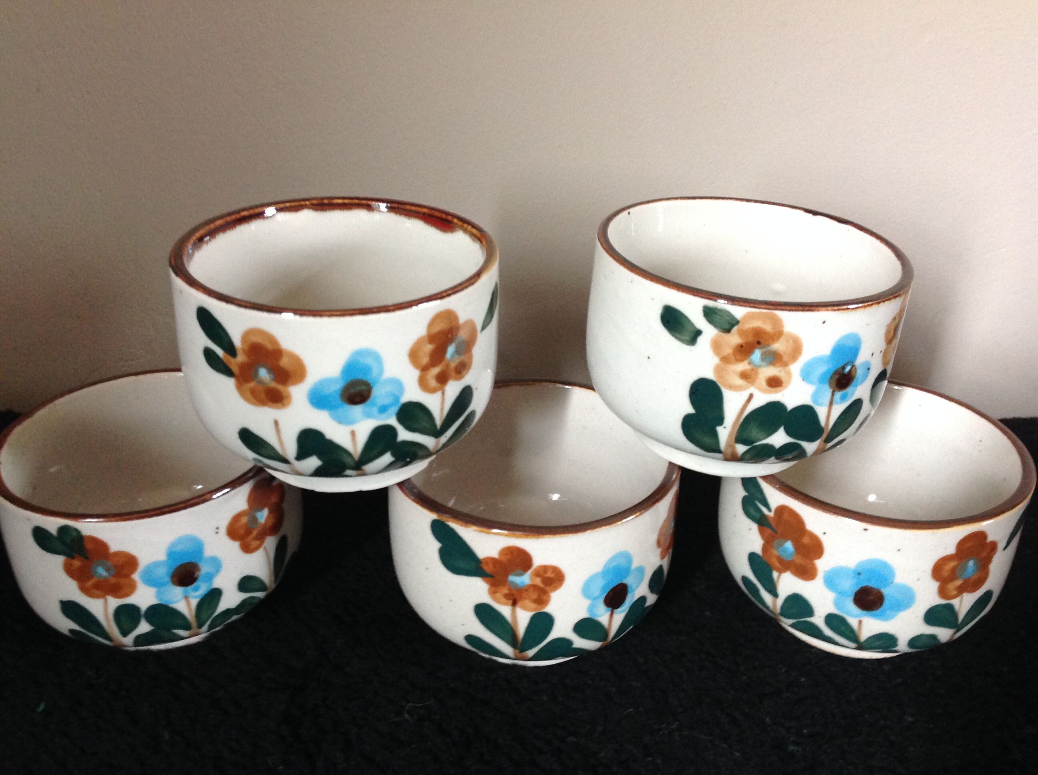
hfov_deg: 52.7
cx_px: 519
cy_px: 388
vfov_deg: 40.6
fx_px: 1048
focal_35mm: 35
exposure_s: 1/15
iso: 200
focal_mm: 4.28
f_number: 2.4
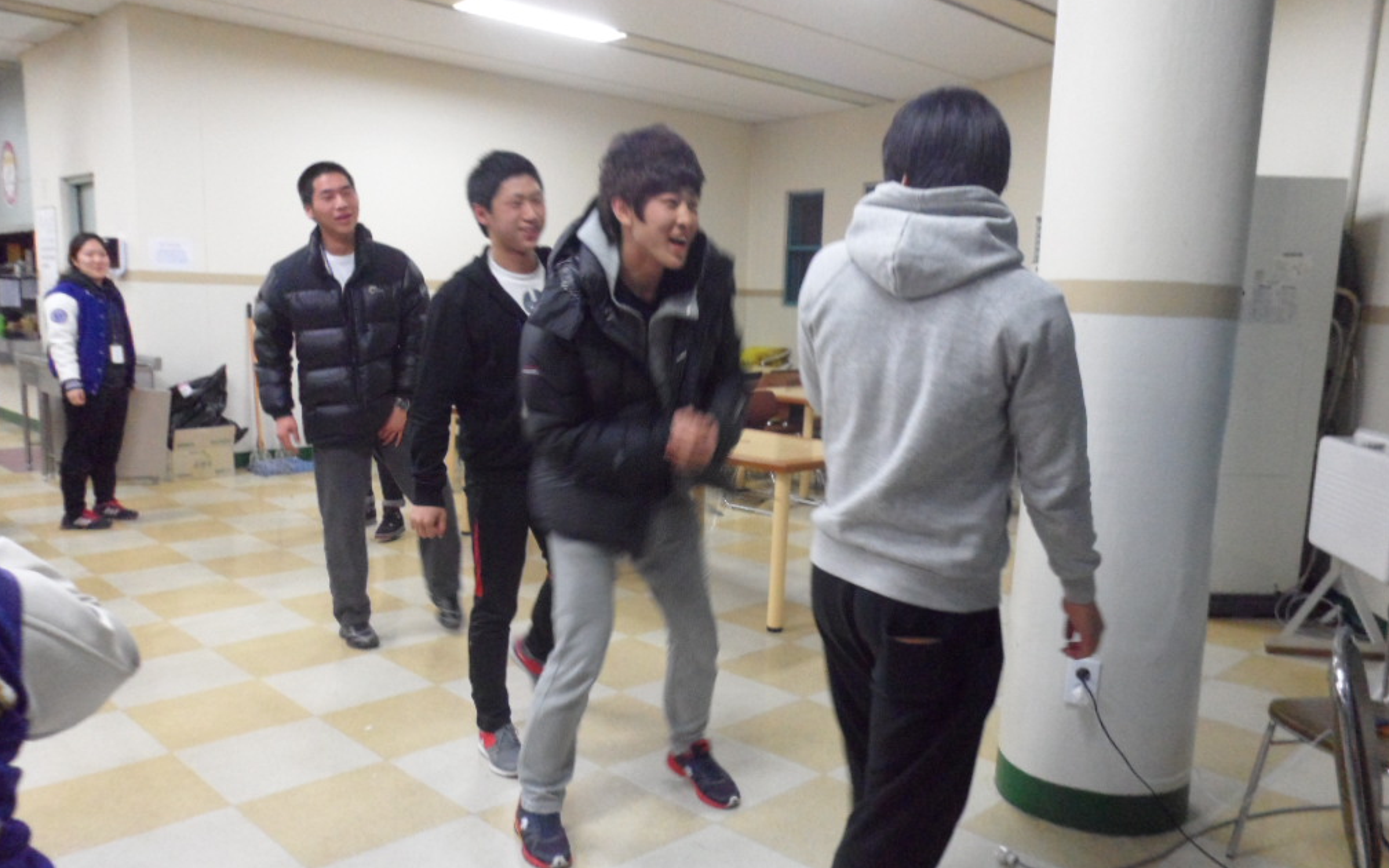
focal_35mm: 28
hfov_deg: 66.5
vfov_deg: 44.5
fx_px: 1060
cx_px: 700
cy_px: 486
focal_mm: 4.9
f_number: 3.3
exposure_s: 1/20
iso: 400
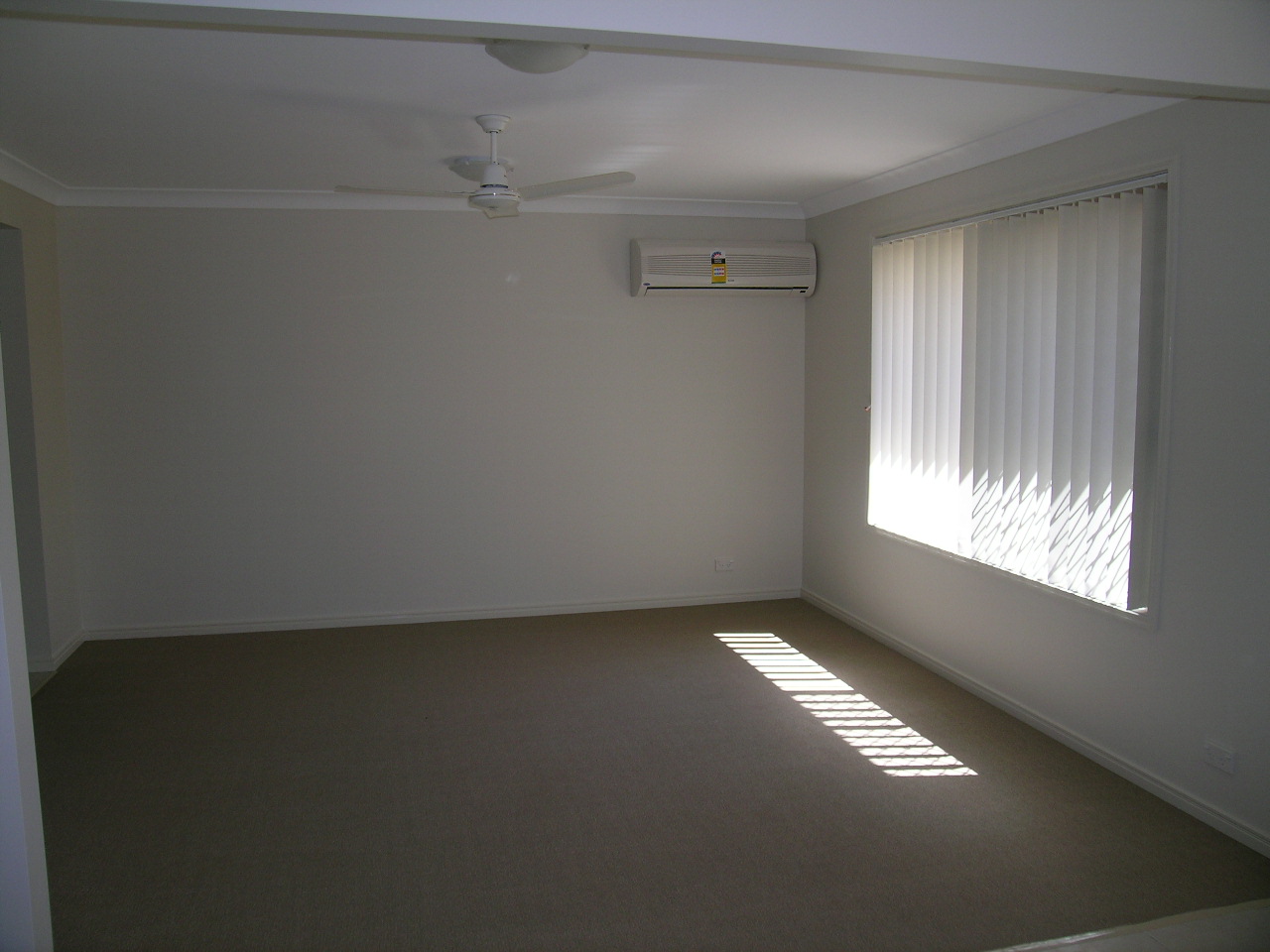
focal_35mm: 28
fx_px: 1027
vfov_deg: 49.7
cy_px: 476
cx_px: 635
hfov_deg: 63.4
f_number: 4
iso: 50
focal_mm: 5.8
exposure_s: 1/93.8
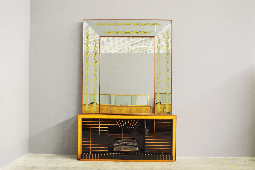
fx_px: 255
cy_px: 85
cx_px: 128
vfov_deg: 36.9
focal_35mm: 36
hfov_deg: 53.1
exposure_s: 1/30
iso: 1600
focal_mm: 24.38
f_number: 4
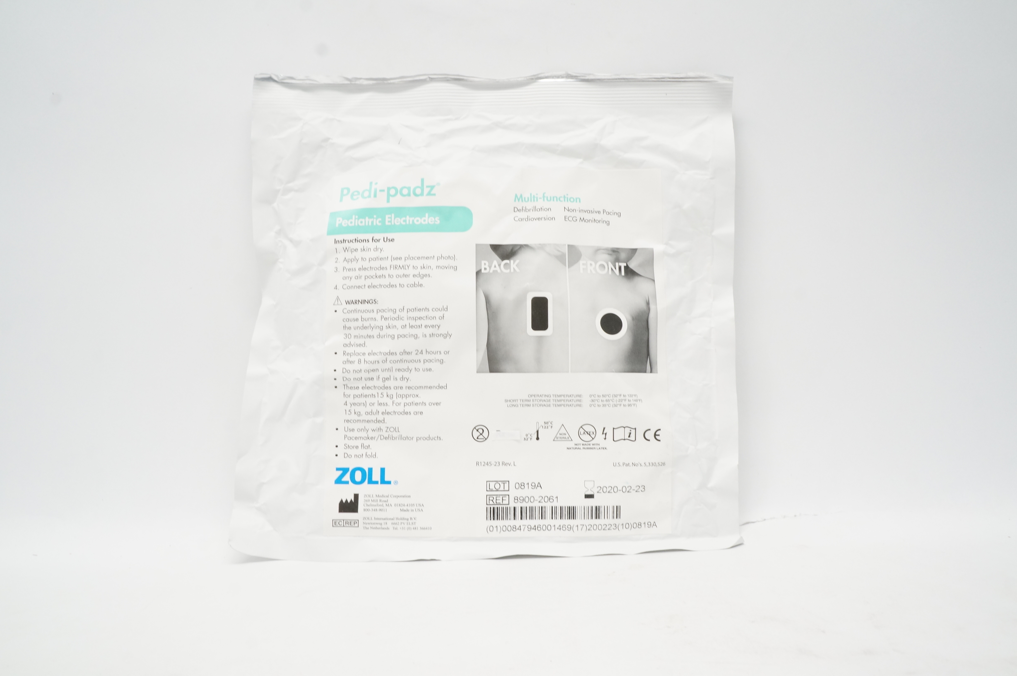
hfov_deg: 67.4
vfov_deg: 47.8
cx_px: 508
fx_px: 762
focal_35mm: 27
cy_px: 338
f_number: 11
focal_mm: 18
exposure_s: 1/20
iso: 800
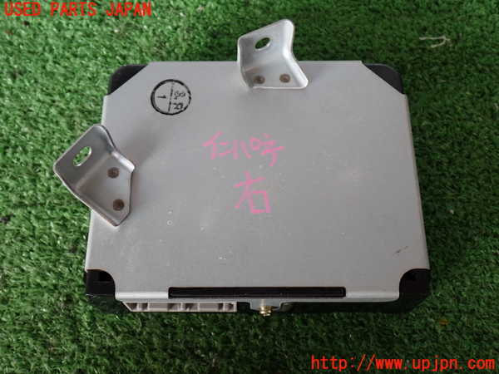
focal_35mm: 41
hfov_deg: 45.8
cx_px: 250
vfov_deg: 35.1
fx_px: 591
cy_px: 187
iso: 200
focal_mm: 7.31
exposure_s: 1/60
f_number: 2.8
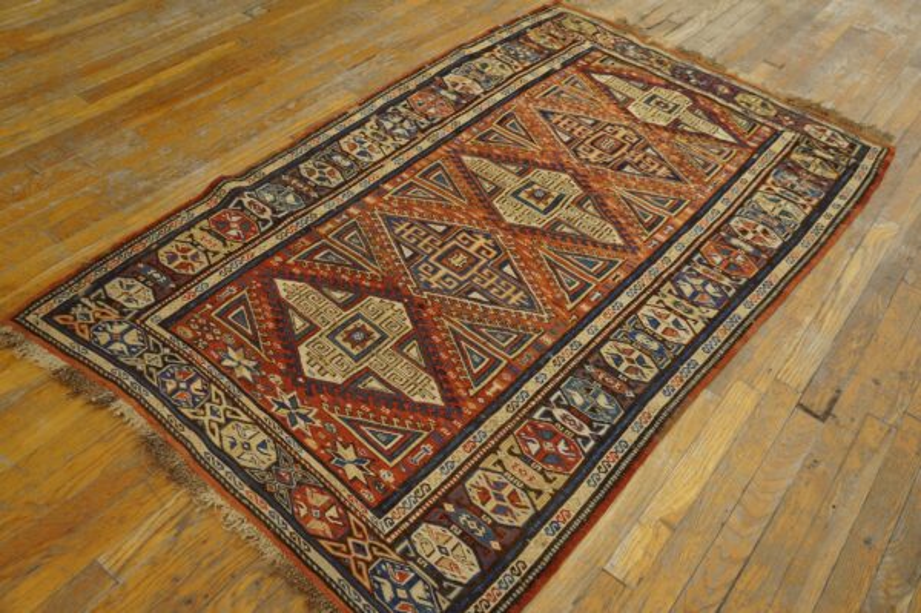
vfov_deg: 43.5
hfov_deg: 62.0
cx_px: 460
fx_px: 767
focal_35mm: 30
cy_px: 306
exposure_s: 1/60
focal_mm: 20
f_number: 4
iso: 800
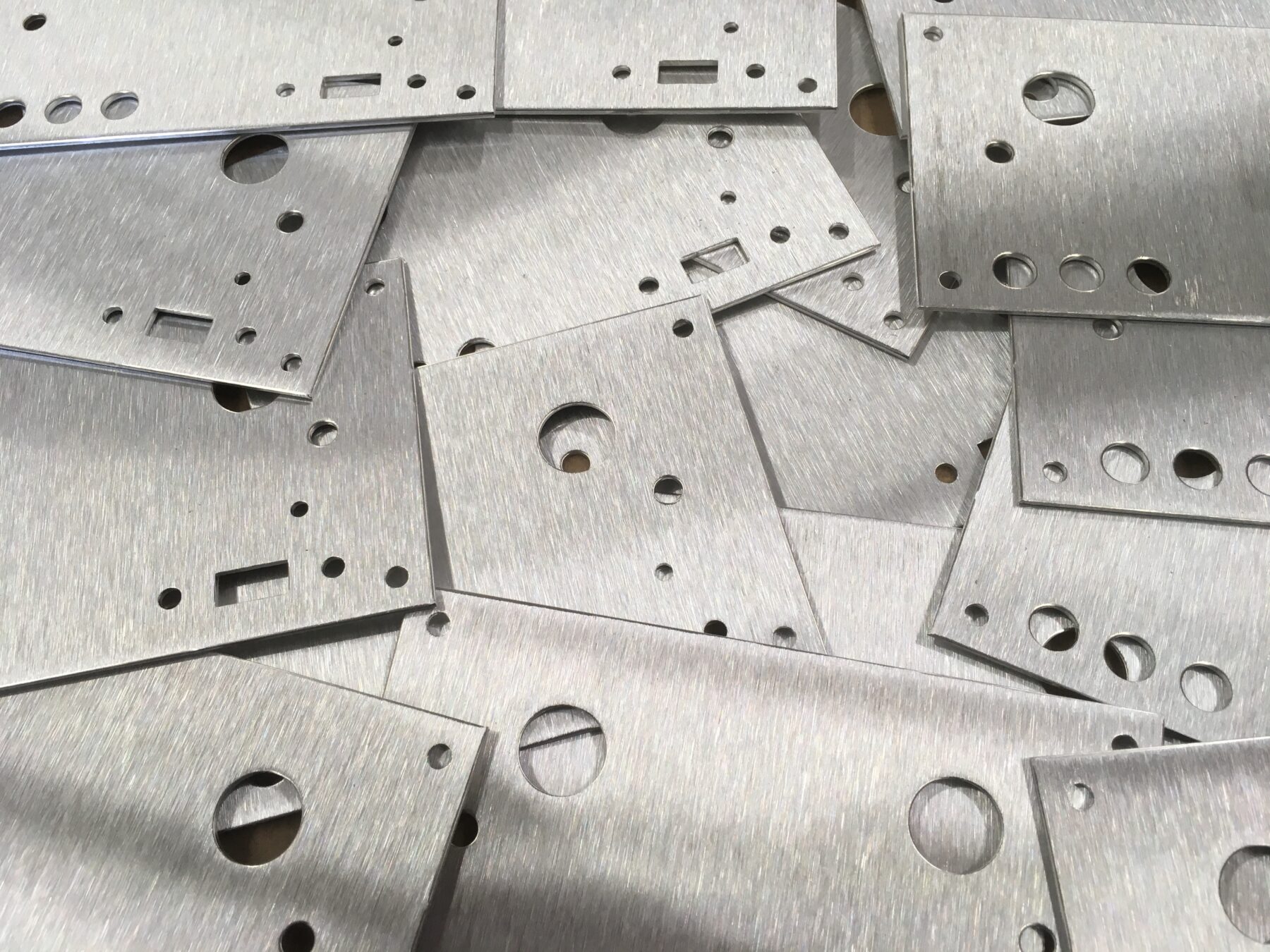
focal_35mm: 29
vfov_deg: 48.2
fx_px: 1064
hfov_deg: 61.7
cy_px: 476
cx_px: 635
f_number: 2.2
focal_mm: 4.15
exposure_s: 1/33
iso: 25
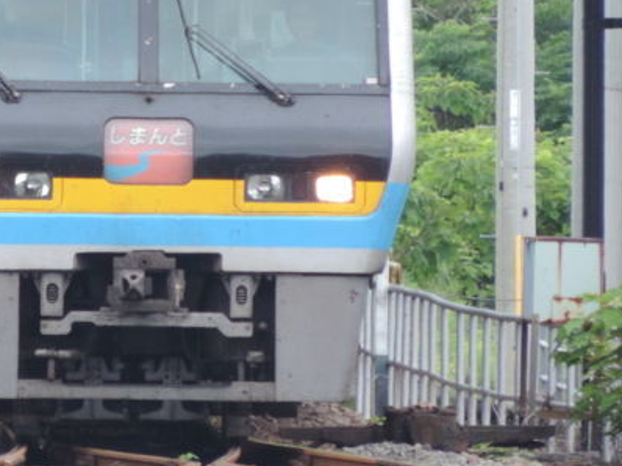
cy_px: 111
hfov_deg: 1.0
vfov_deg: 0.7
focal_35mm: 2012
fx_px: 36131
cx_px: 42
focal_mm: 180
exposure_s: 1/160
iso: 400
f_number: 5.9
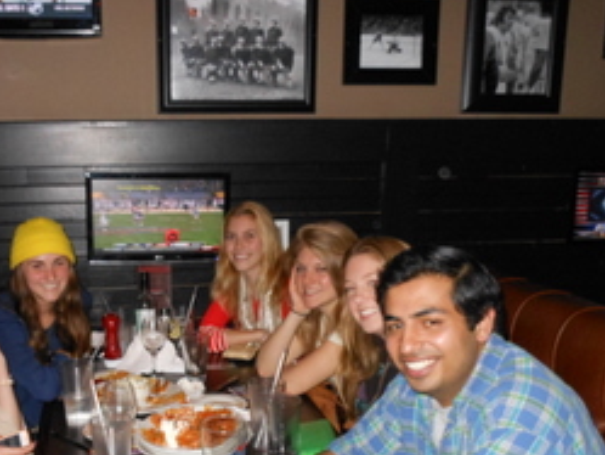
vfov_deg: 31.8
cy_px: 328
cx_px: 209
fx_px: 787
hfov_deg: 41.6
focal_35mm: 45
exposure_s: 1/25
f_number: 3.7
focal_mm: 5
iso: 320
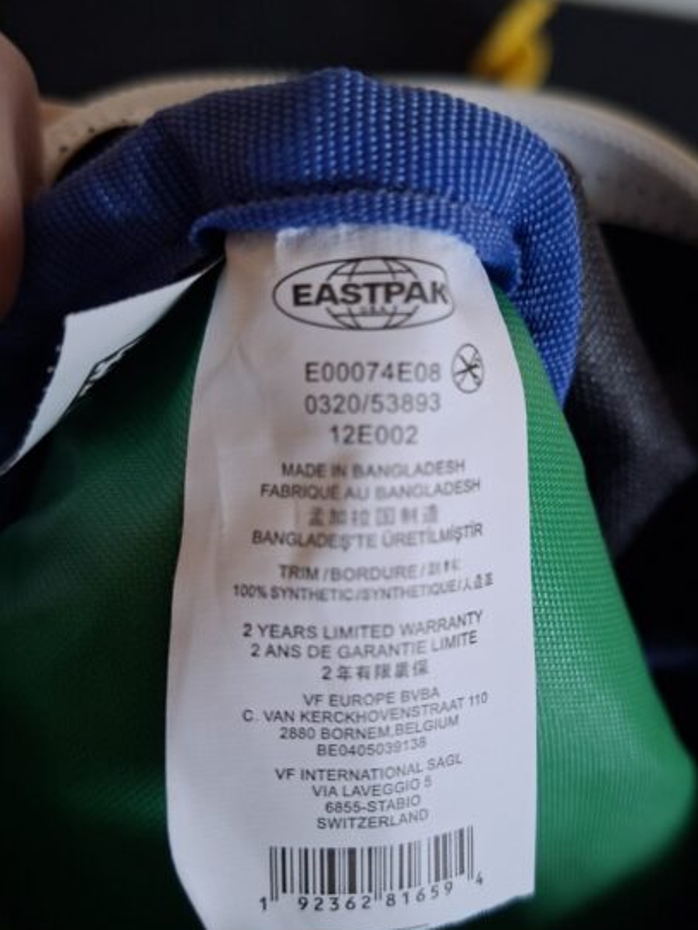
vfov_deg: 53.9
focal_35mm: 34
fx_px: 914
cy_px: 511
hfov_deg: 41.7
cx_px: 404
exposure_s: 1/33
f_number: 1.8
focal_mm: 5.54
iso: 400
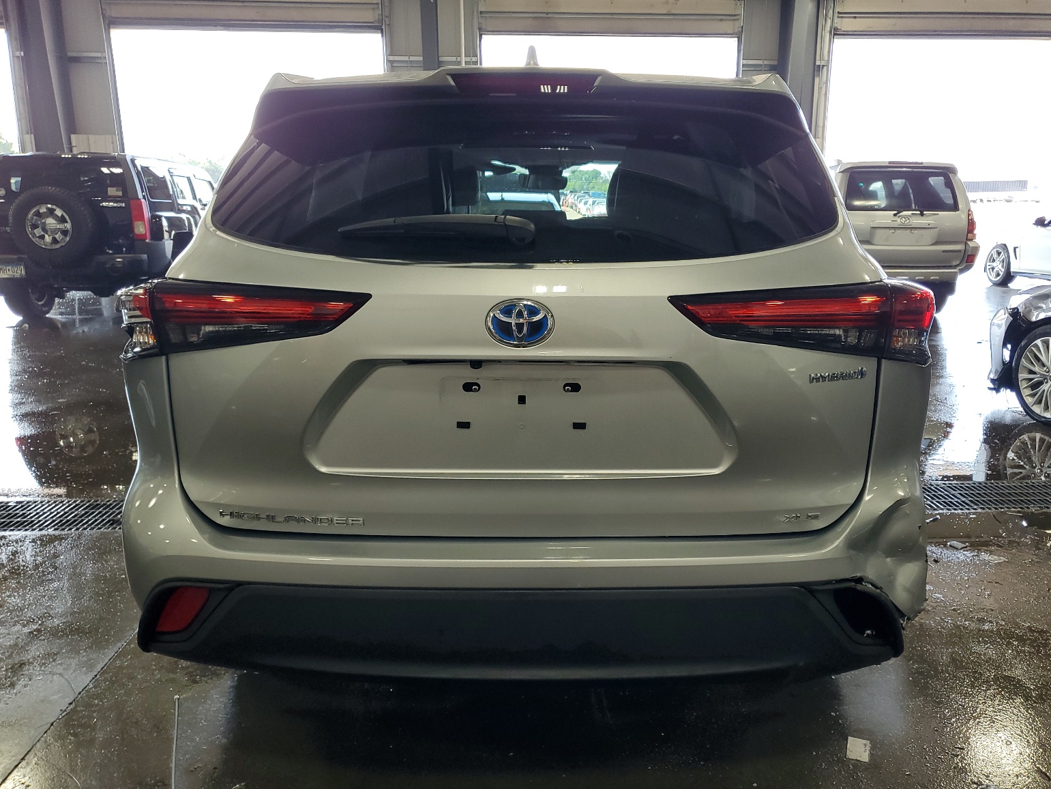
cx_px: 539
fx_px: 820
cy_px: 388
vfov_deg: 51.4
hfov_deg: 65.3
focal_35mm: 27
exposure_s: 1/120
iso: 68
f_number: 1.5
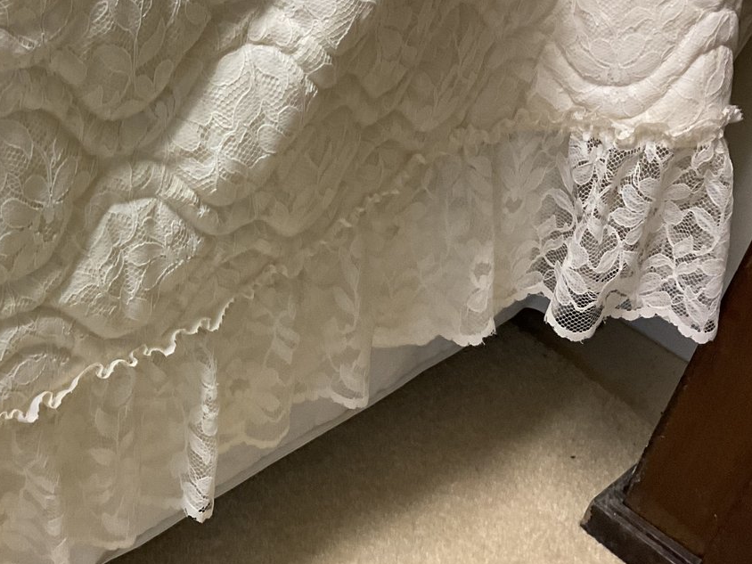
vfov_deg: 27.9
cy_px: 190
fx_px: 1130
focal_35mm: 52
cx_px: 123
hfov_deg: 35.3
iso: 160
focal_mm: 3
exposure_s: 1/60
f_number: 1.8
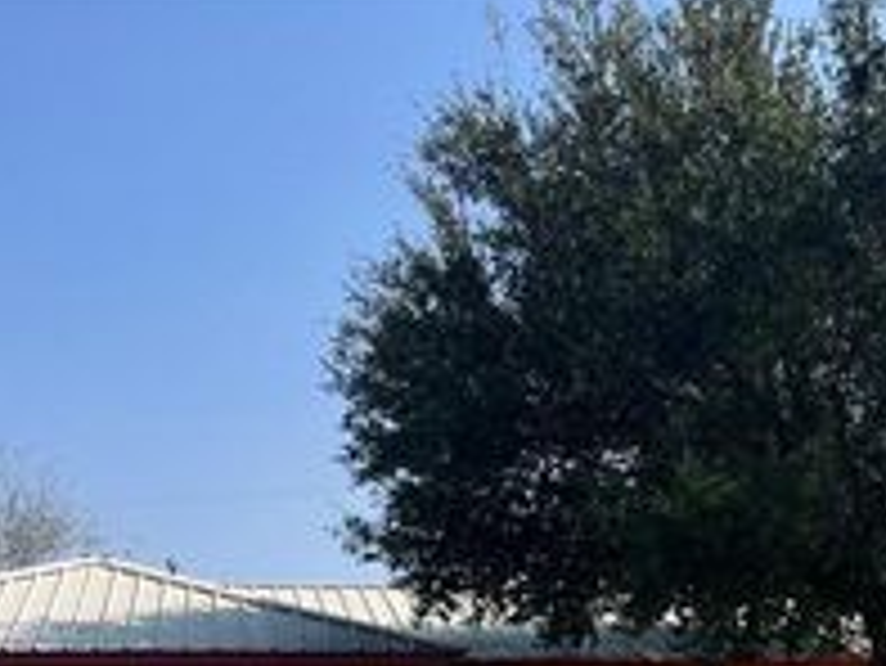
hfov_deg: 28.9
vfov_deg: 20.7
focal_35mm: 66
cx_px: 675
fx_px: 1690
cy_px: 817
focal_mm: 5.1
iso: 50
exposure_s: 1/3135
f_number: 1.6
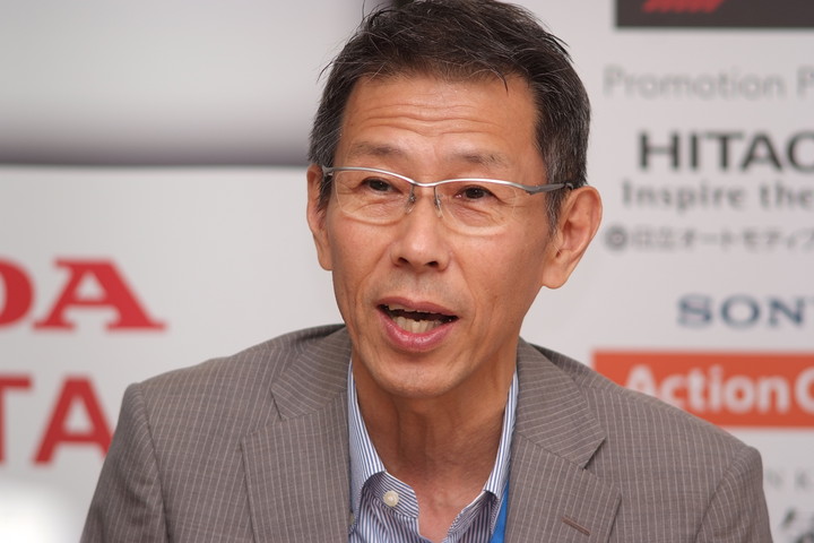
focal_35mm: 270
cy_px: 272
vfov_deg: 5.1
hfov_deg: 7.6
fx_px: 6105
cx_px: 407
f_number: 2.8
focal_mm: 180
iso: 250
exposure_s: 1/250
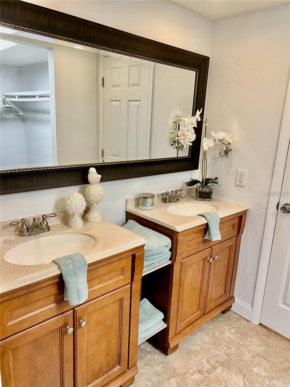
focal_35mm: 26
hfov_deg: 53.1
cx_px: 145
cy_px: 194
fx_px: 290
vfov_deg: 67.3
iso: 125
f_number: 1.5
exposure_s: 1/60
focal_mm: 5.7
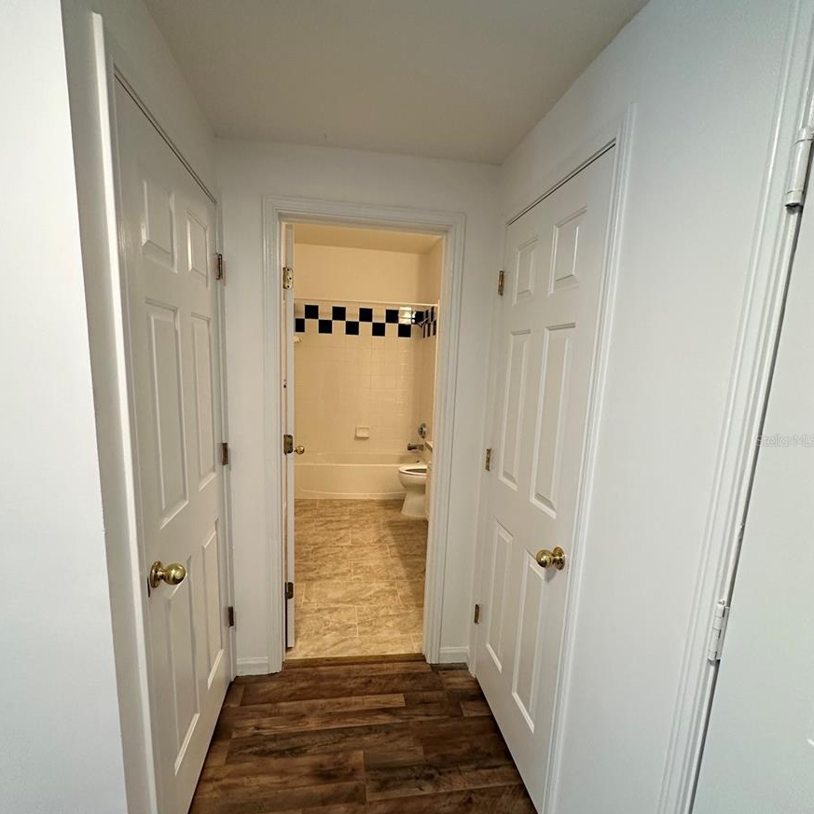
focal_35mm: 17
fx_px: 452
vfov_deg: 83.8
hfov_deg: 84.0
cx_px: 402
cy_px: 440
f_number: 2.2
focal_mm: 2.22
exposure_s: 1/60
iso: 160
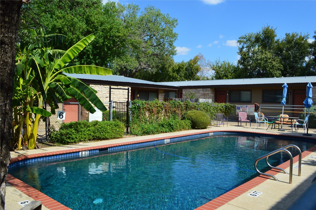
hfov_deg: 62.0
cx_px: 158
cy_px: 105
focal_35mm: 30
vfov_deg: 43.5
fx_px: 263
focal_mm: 20
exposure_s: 1/500
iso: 360
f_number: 11
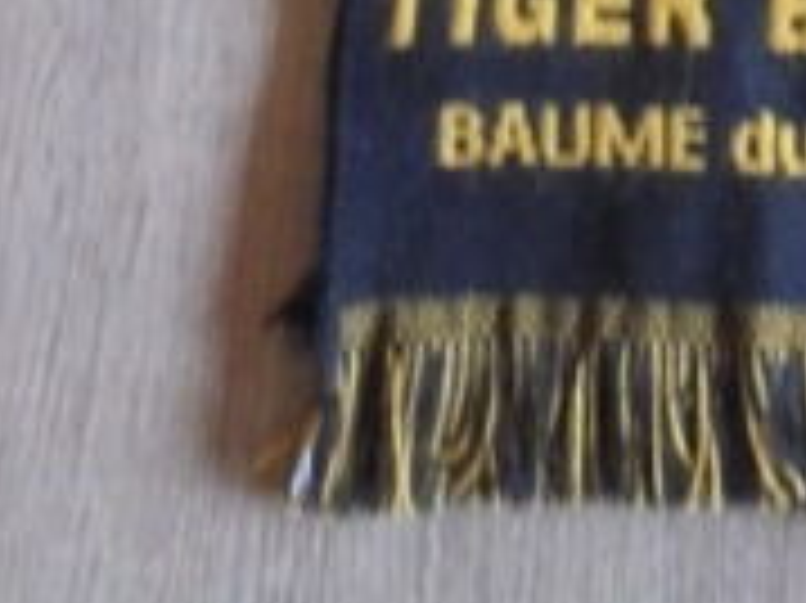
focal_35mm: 93
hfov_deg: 20.8
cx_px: 680
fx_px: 2164
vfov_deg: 13.3
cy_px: -657
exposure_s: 1/13
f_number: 3.5
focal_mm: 4.6
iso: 400
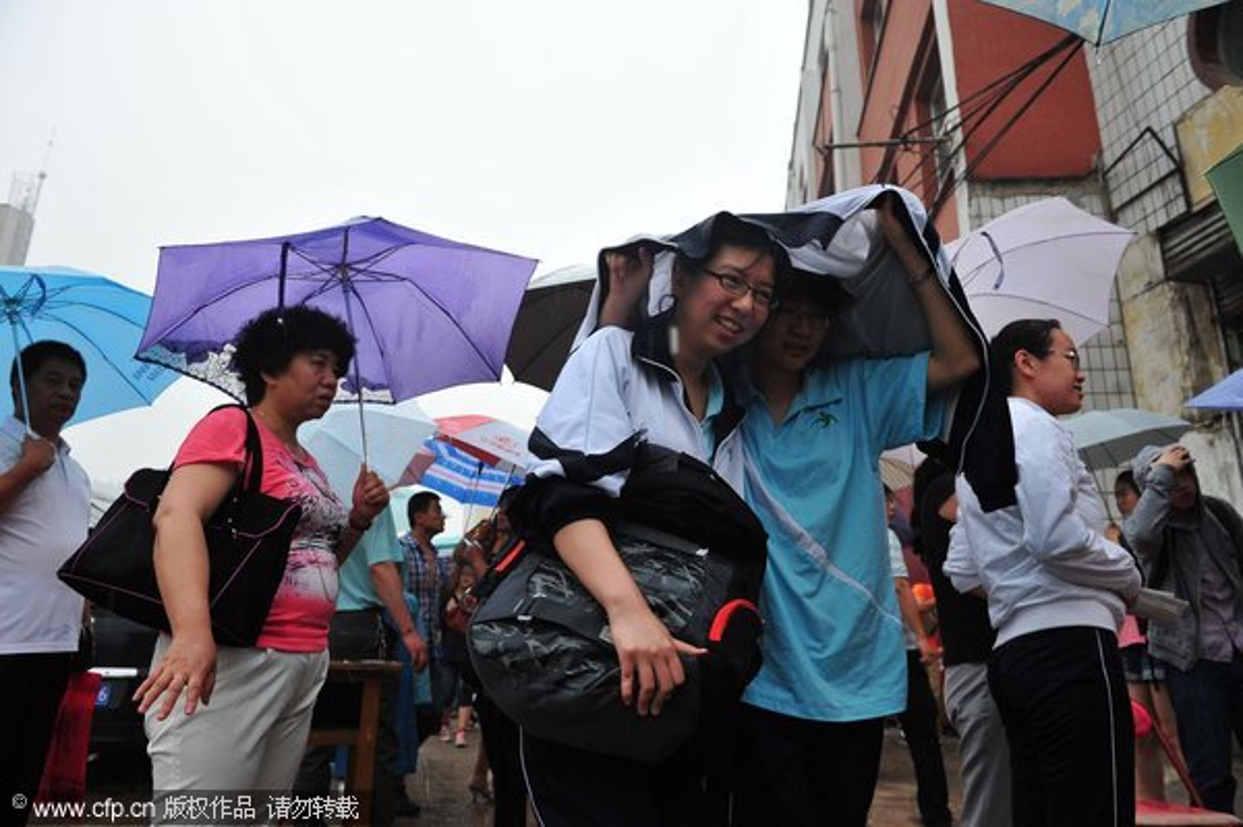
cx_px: 622
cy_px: 414
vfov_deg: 53.1
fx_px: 828
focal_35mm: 24
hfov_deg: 73.8
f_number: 4
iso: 1250
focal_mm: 24
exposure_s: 1/250
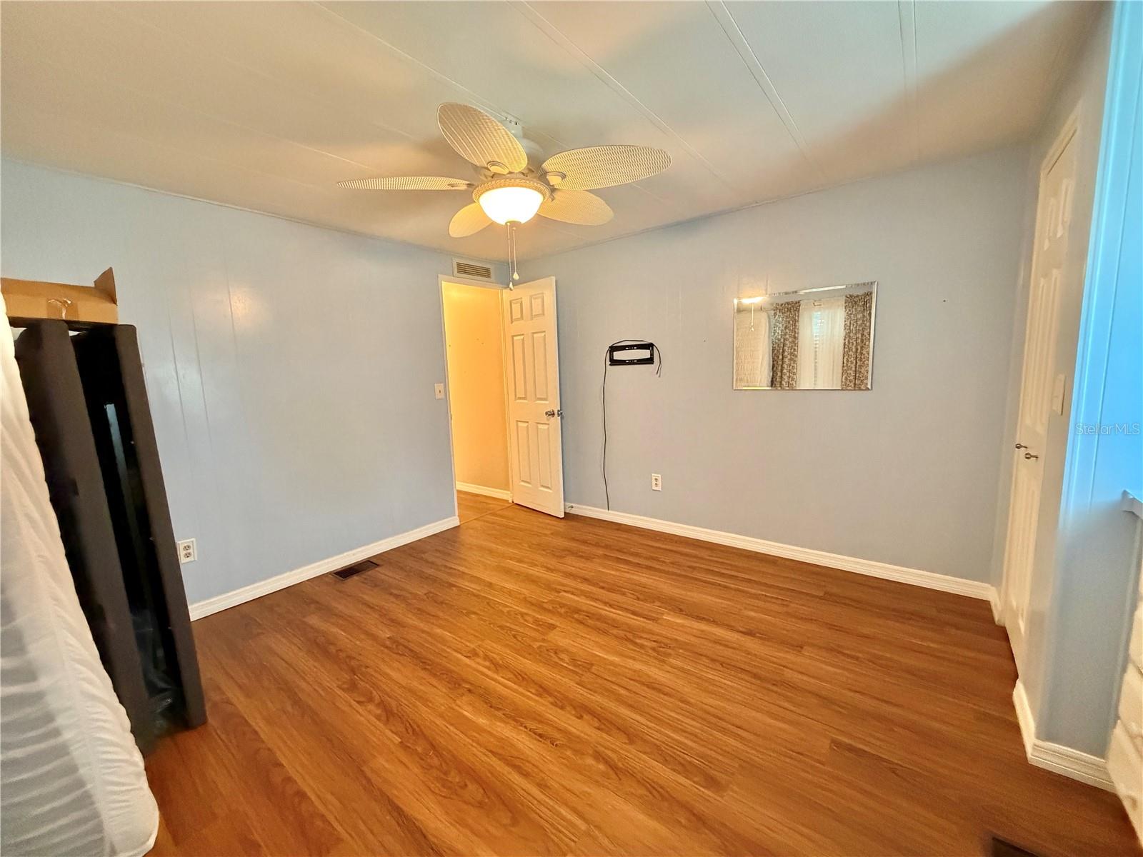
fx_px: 462
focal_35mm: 14
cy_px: 428
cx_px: 572
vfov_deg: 85.7
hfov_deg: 102.1
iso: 800
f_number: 2.2
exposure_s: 1/60
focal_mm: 2.22
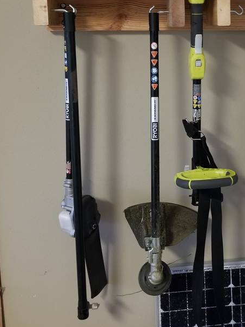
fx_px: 406
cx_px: 190
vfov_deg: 42.6
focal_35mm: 43
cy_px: 84
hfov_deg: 32.8
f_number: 1.7
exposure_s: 1/10
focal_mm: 4.3
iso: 250
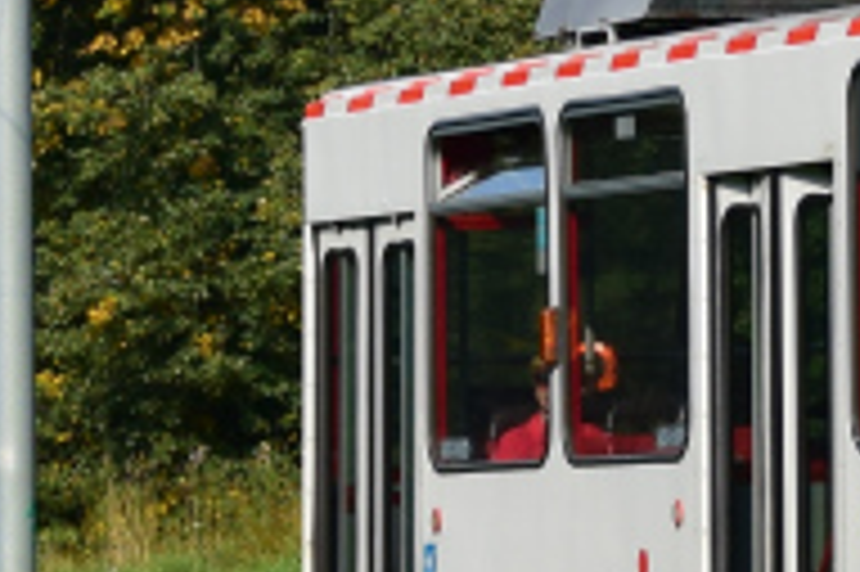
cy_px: -480
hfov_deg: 3.8
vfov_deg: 2.6
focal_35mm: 532
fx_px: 12698
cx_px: 1756
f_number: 6.3
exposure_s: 1/800
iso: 200
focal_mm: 52
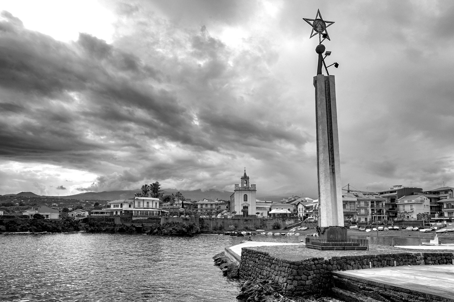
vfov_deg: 53.1
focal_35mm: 24
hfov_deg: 73.8
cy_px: 151
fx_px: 302
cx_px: 227
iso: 125
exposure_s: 1/80
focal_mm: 24
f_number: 13
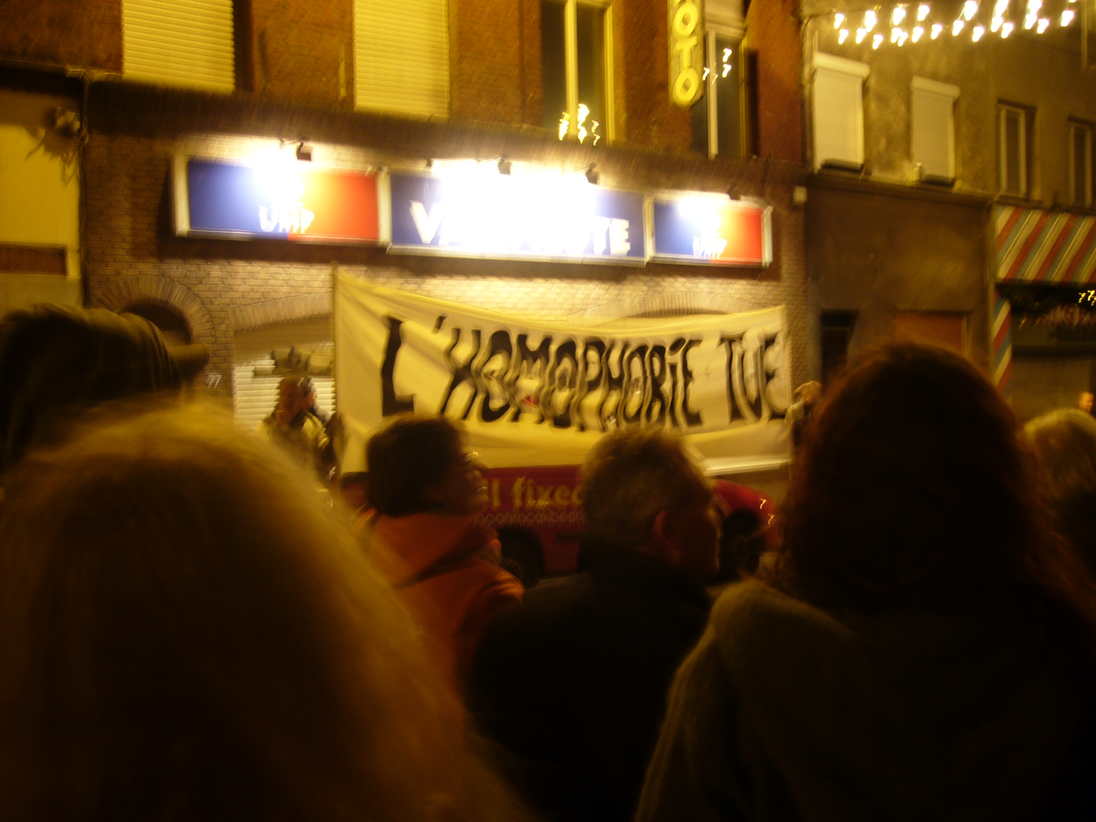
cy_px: 411
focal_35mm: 35
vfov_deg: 40.7
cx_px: 548
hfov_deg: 52.6
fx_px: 1108
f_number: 2.8
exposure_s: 1
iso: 80
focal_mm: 5.8
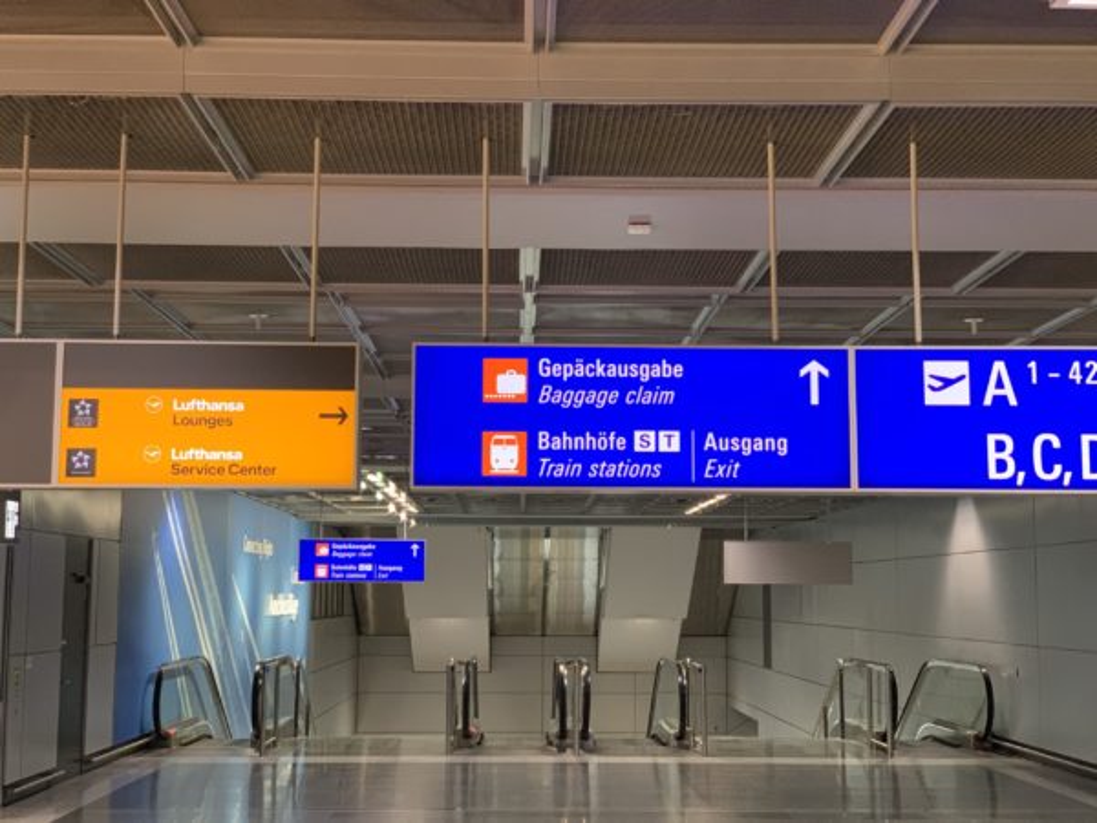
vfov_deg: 28.0
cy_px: 412
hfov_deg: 36.8
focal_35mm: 52
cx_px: 548
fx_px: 1648
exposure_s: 1/50
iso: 400
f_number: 2.4
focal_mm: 6
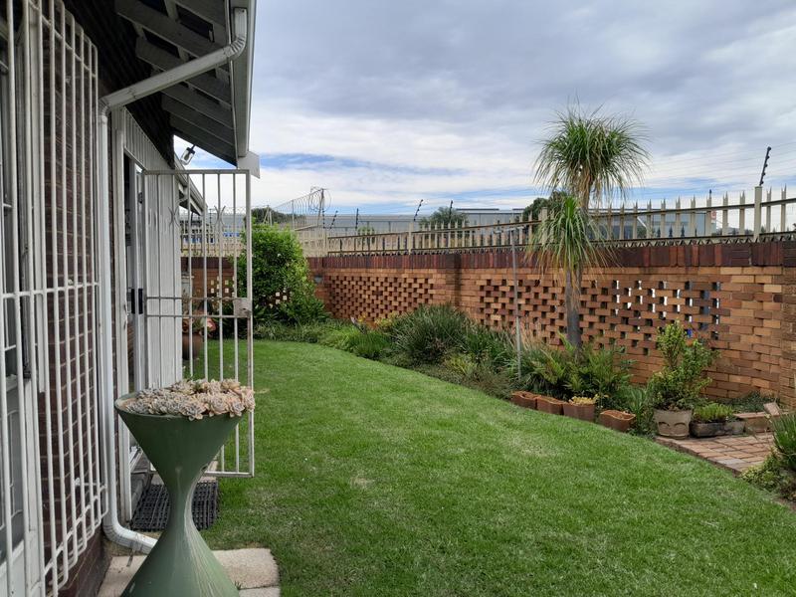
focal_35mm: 26
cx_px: 398
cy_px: 298
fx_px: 598
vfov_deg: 53.1
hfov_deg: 67.3
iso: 40
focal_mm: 3.98
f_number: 1.8
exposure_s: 1/270
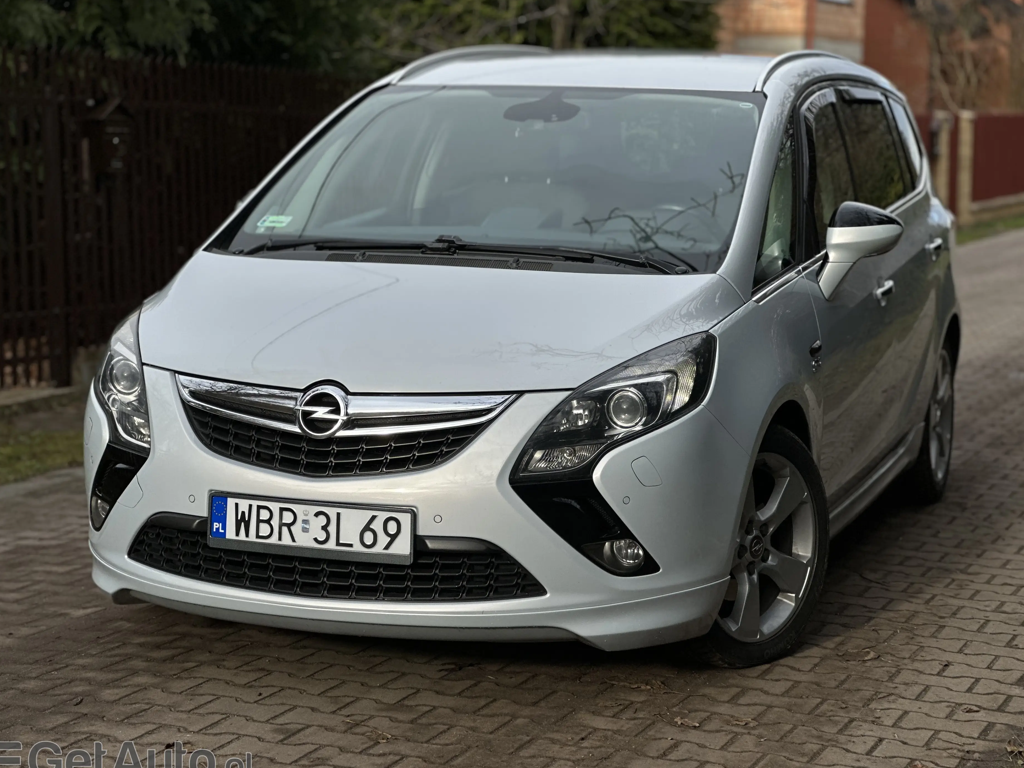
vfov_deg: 18.4
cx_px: 511
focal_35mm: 80
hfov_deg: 24.4
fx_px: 2367
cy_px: 393
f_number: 2.8
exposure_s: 1/579
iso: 32
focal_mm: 9
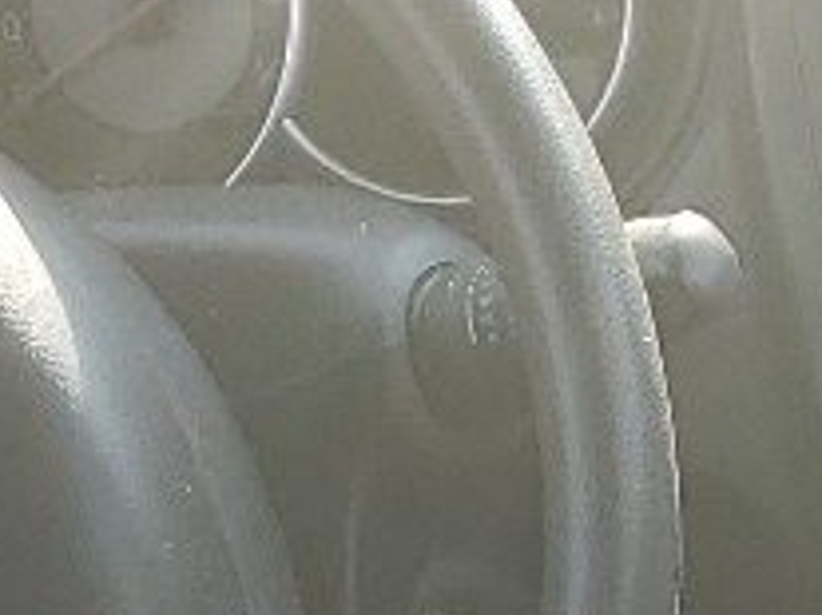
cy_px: 1460
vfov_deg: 7.0
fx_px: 4770
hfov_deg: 9.4
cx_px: 1430
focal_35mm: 201
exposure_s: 1/213
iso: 50
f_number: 1.5
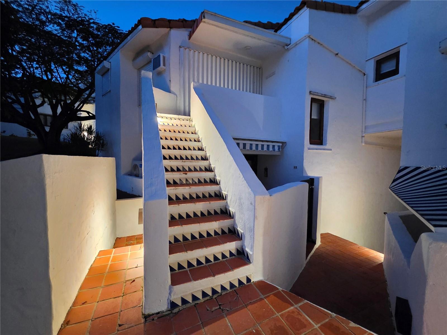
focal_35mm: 13
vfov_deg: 89.9
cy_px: 168
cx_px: 224
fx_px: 168
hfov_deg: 106.2
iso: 2500
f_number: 1.9
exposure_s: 1/17.2
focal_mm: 2.2
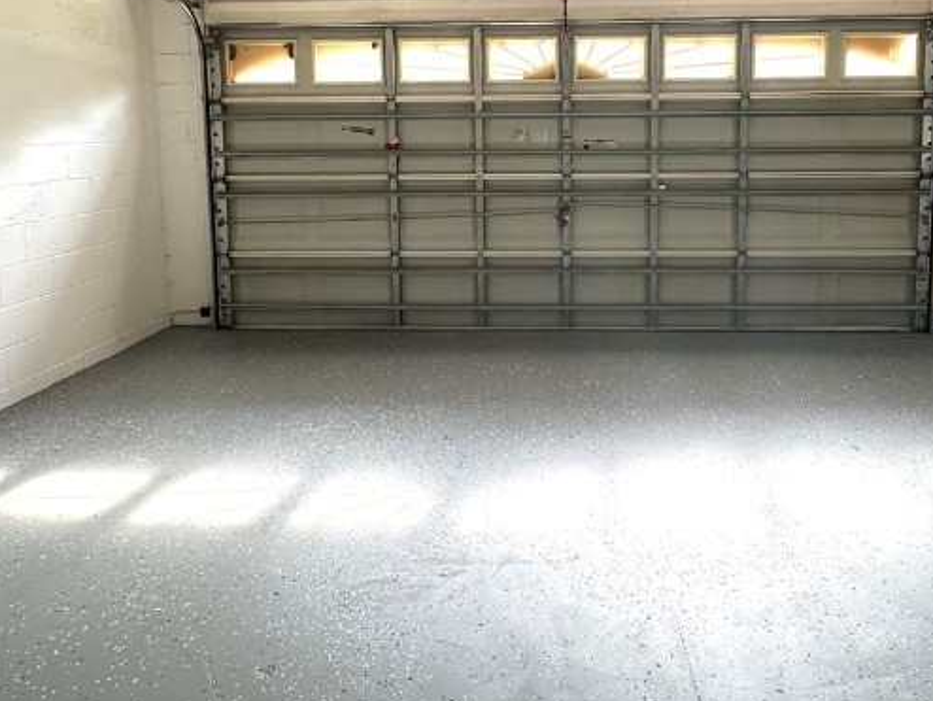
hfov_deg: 61.3
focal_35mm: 29
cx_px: 538
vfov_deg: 47.2
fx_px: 782
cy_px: 212
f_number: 2.2
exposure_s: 1/99
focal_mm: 2.22
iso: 125
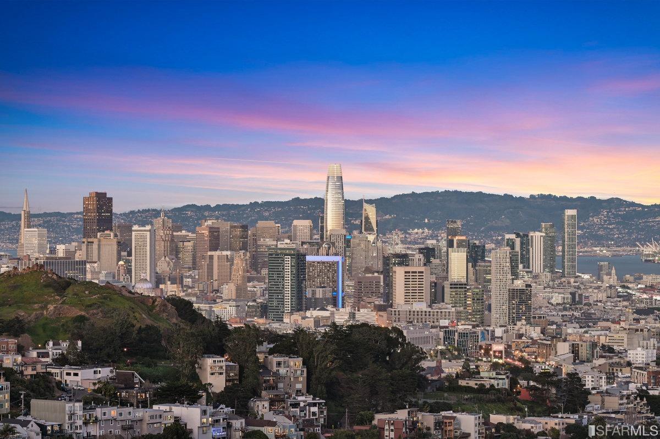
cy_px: 220
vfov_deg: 11.9
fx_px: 2107
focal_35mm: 115
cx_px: 330
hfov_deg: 17.8
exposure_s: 1/1.67
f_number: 11
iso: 400
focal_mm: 115
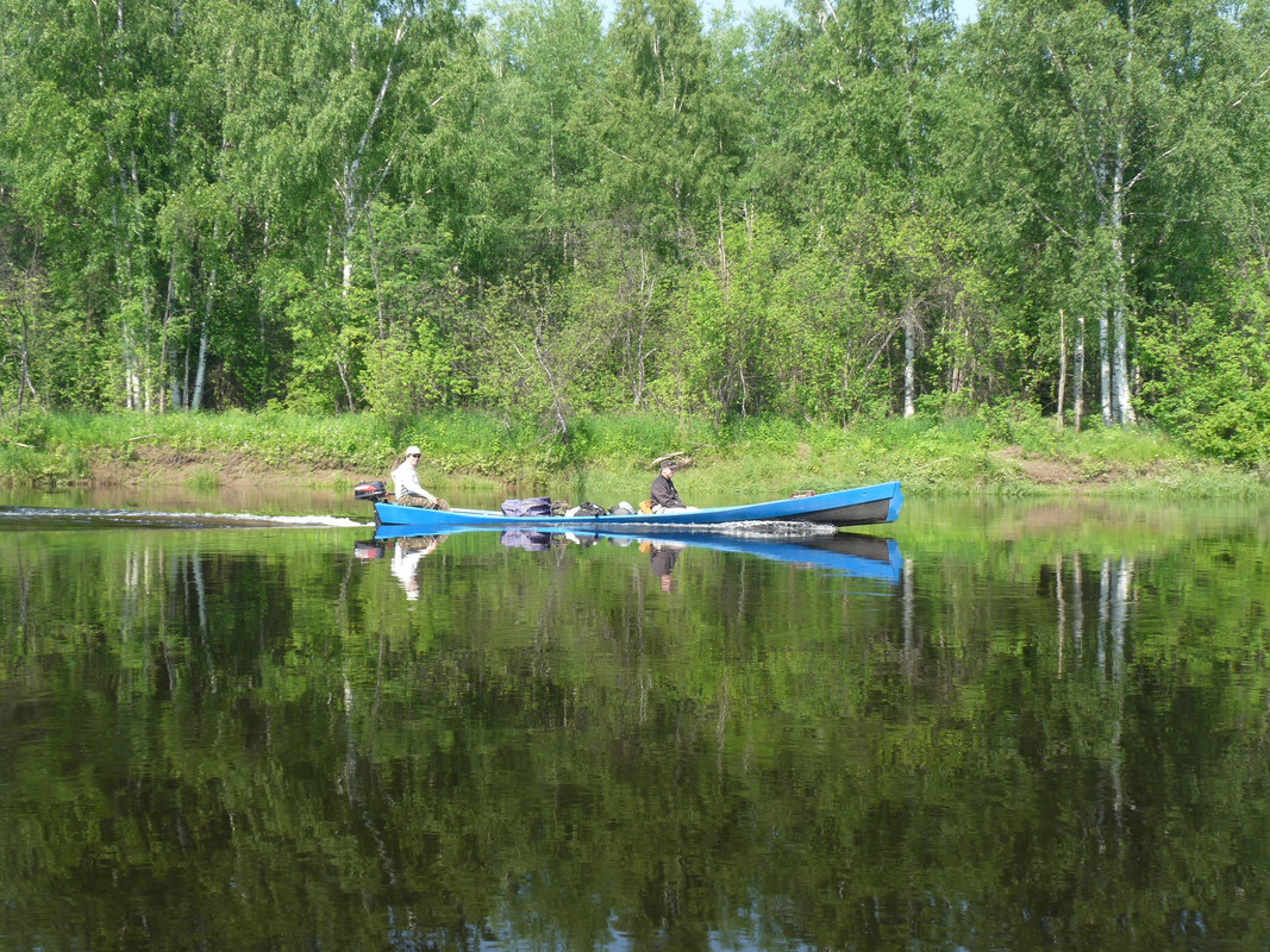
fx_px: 1467
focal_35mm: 40
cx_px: 635
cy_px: 476
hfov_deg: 46.8
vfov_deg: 36.0
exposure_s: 1/250
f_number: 4.5
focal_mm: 7.1
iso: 100
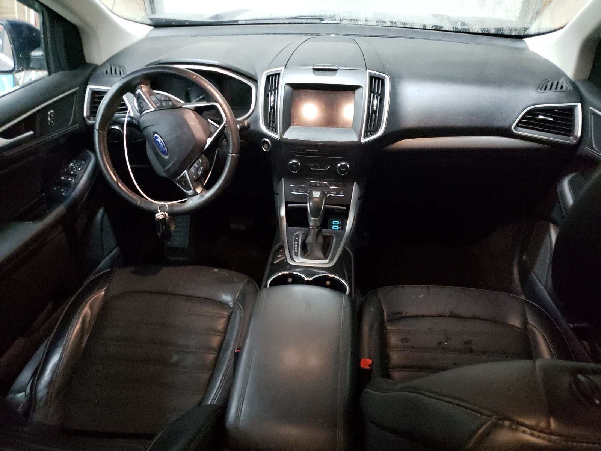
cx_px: 300
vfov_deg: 53.1
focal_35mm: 26
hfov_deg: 67.3
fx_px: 451
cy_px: 226
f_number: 1.5
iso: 774
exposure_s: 1/24
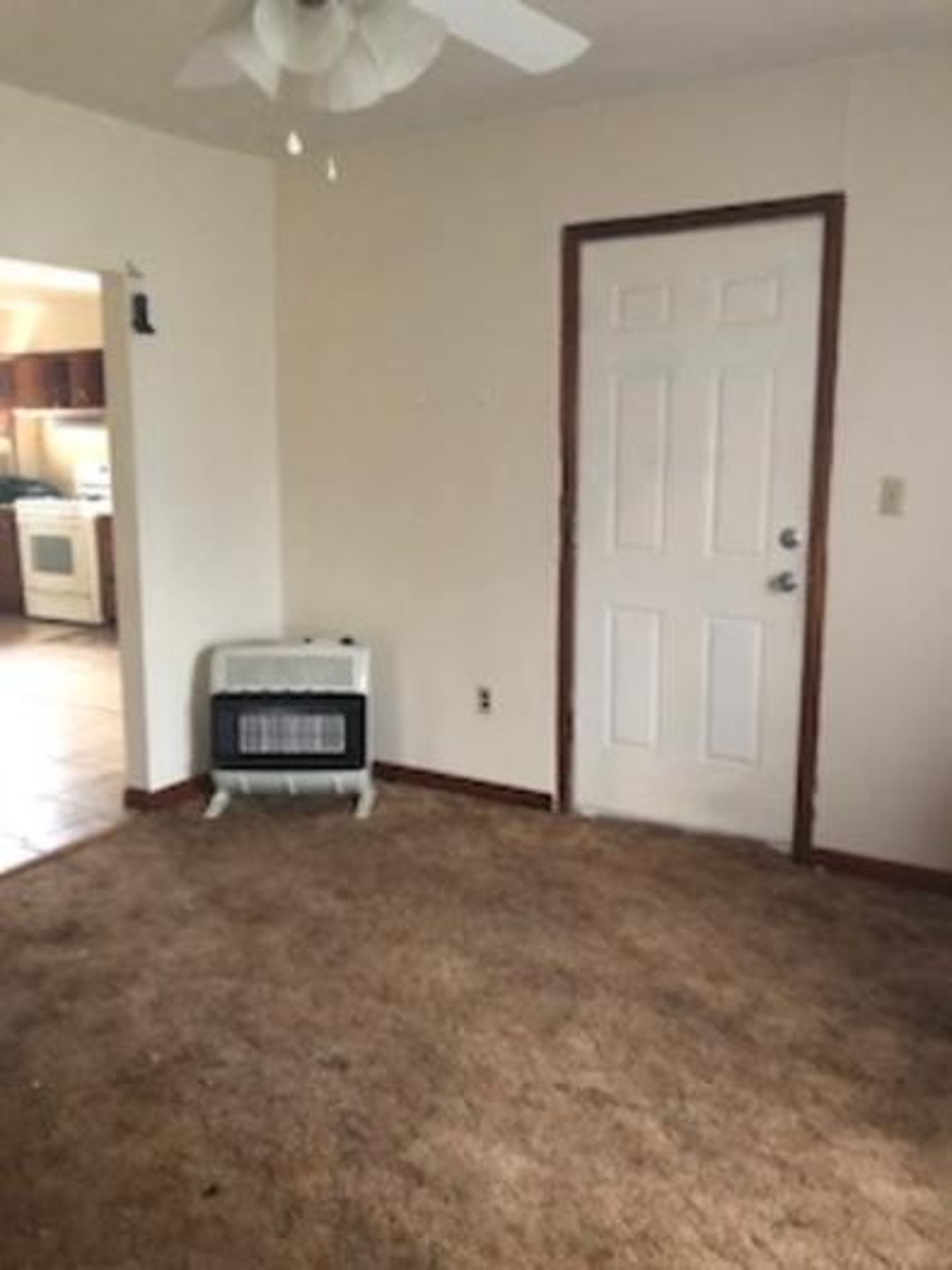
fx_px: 1026
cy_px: 635
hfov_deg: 49.8
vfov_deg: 63.4
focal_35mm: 28
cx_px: 476
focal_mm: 3.99
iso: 100
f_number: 1.8
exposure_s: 1/4
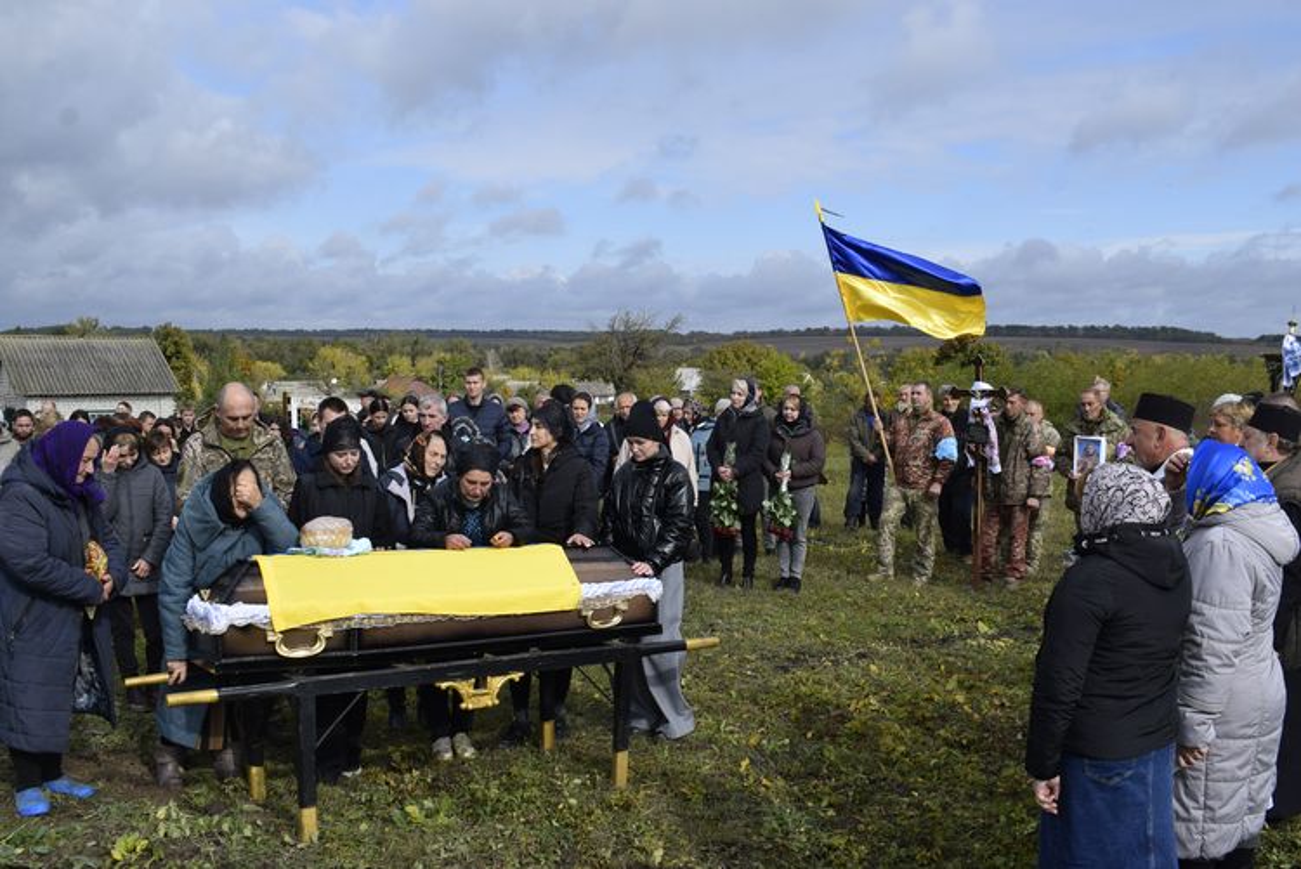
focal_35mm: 34
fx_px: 1247
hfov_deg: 55.1
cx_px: 650
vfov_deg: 38.4
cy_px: 434
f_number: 10
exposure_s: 1/400
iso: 200
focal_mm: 23
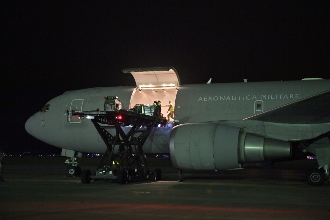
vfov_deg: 21.9
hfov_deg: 32.4
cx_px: 165
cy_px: 110
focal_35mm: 62
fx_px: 568
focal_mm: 62
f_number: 3.5
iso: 3200
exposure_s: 1/60
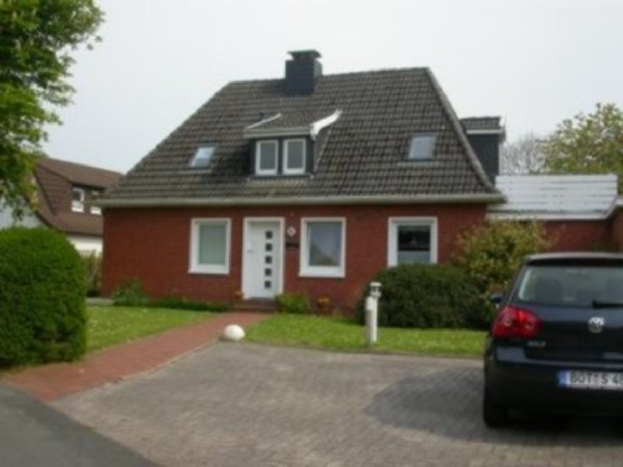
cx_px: 312
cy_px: 234
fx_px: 684
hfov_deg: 49.0
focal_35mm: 38
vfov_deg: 37.7
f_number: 7.5
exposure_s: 1/276
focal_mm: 7.85
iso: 100
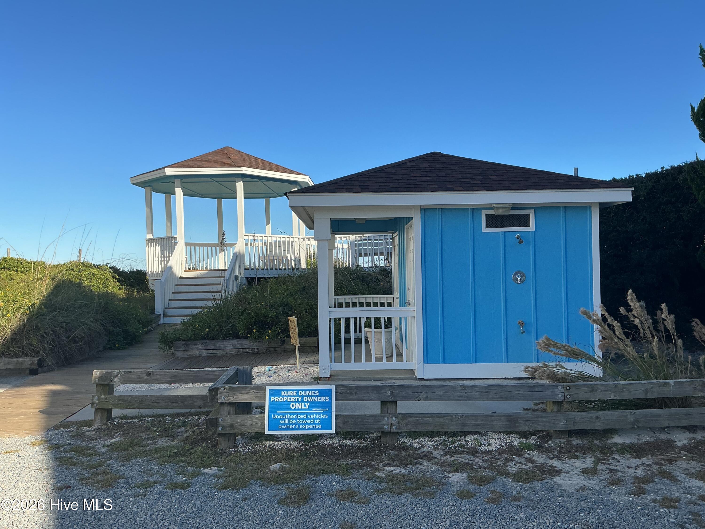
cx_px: 352
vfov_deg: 48.2
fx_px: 591
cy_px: 264
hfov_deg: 61.7
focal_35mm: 29
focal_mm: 3
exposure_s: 1/1342
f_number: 1.8
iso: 25
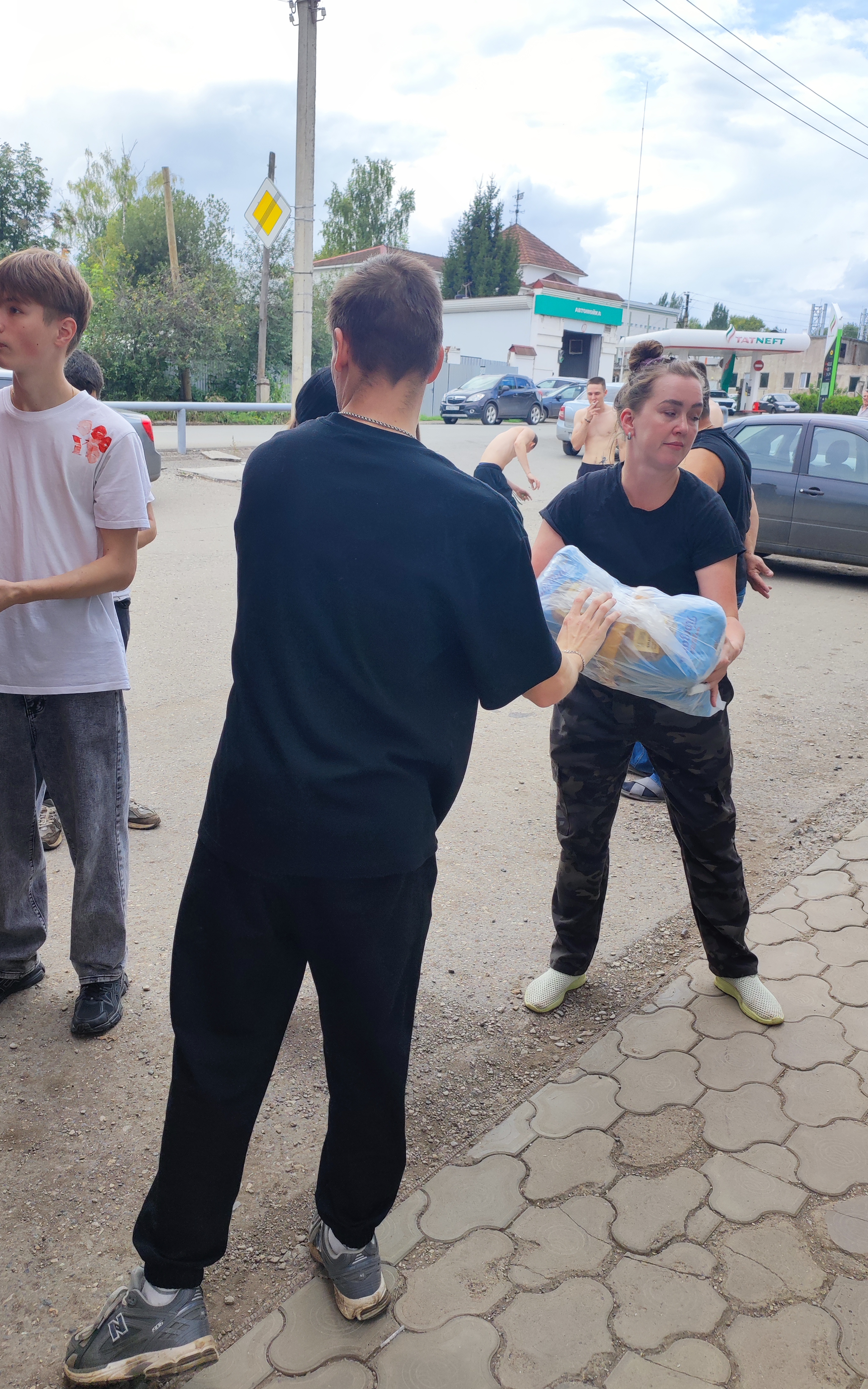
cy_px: 711
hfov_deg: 44.4
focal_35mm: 28
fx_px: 1060
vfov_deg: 66.5
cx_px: 362
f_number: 1.79
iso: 50
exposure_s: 1/344
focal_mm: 4.7
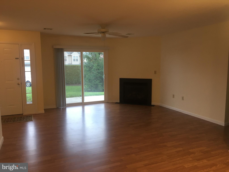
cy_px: 86
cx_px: 114
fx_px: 192
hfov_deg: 61.7
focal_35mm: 29
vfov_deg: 48.2
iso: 64
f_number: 2.2
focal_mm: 4.15
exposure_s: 1/30
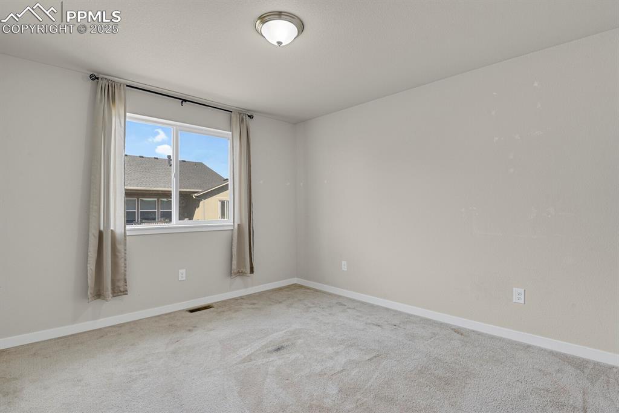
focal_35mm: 17
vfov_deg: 70.4
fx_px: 292
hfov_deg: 93.3
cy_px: 206
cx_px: 310
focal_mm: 17
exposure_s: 1/1.25
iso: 250
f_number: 8
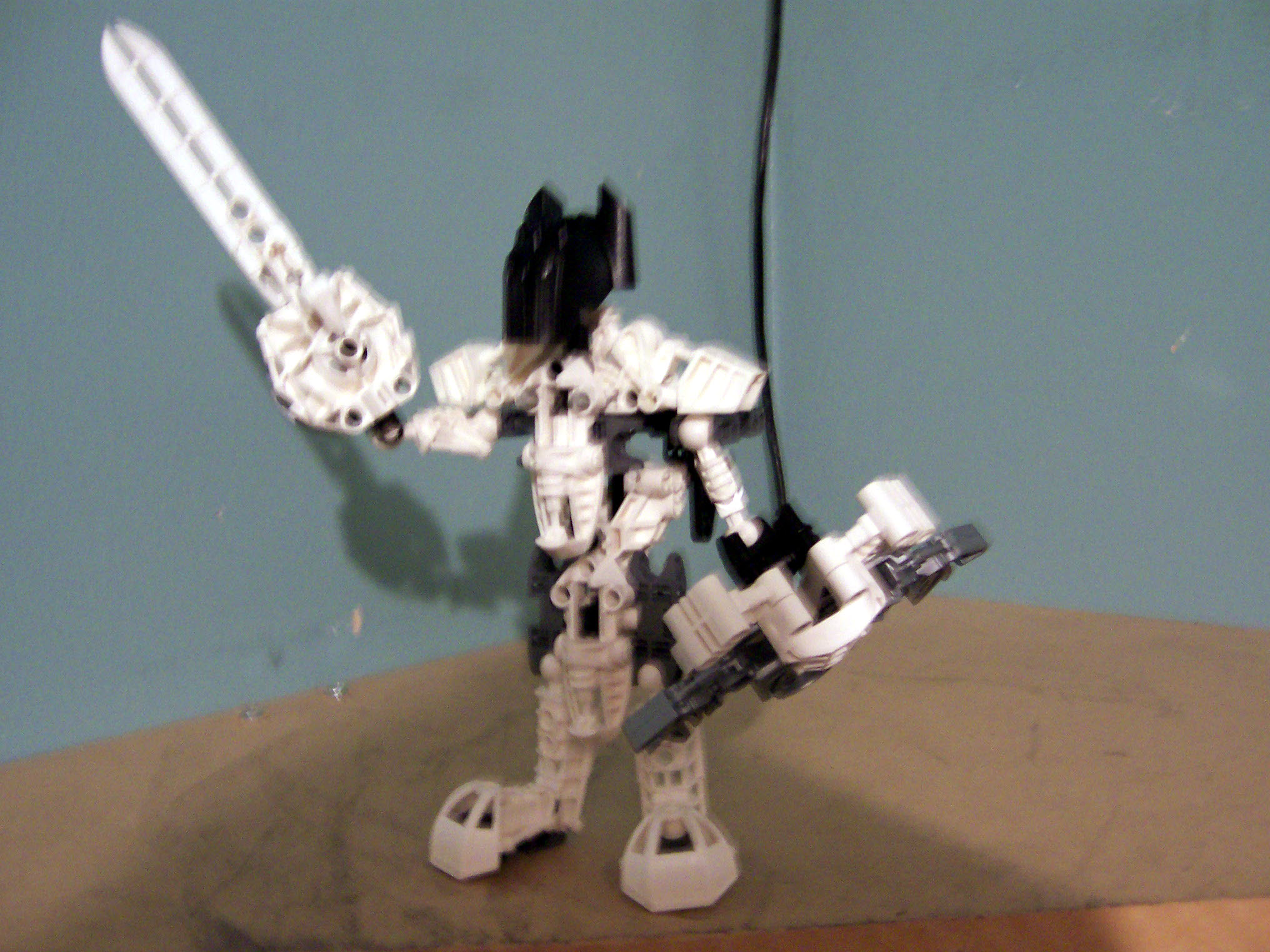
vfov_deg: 39.7
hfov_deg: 51.4
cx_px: 635
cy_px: 476
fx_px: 1321
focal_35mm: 36
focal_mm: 5.6
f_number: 2.8
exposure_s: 1/8
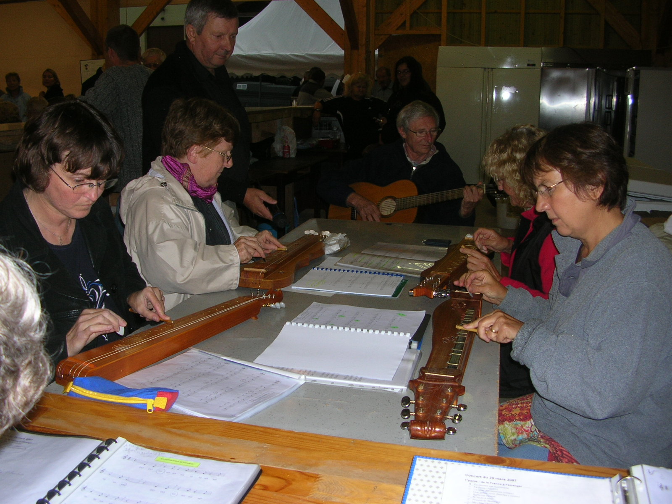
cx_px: 336
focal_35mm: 35
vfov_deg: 40.7
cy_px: 252
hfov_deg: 52.6
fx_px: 679
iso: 60
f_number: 2.8
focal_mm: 5.8
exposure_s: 1/60.1
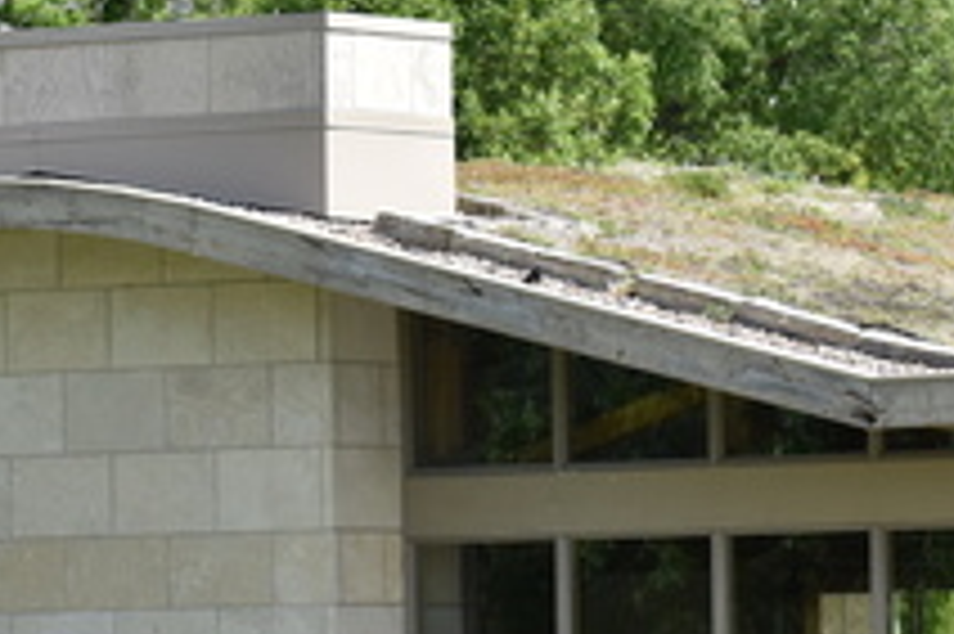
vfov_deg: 3.6
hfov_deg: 5.4
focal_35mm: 381
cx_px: 1436
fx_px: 10088
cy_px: 562
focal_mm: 70
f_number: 6.3
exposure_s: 1/640
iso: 200
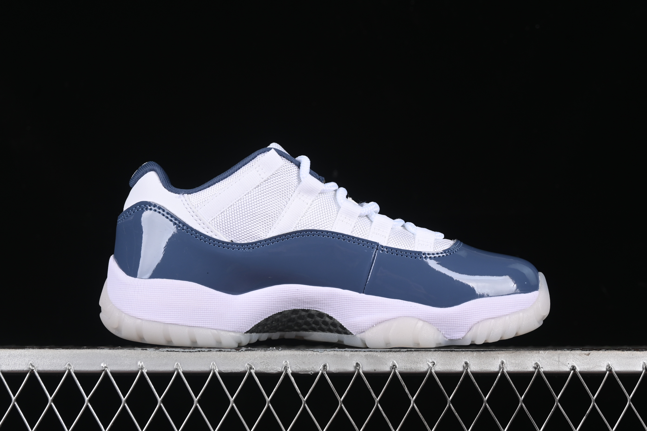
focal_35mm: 75
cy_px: 216
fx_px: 1348
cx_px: 324
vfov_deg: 18.2
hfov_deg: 27.0
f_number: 8
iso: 160
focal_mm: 50
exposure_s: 1/80
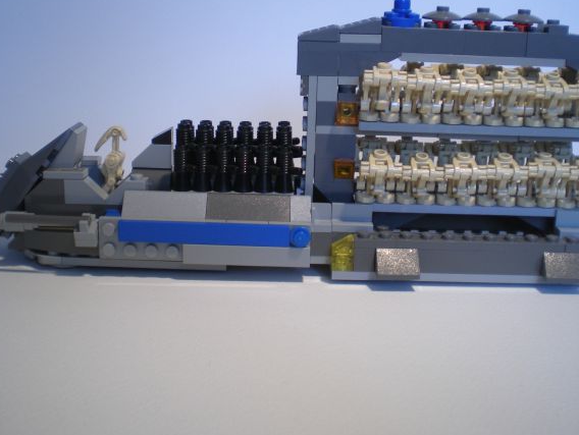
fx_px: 804
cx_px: 293
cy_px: 179
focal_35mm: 48
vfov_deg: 30.2
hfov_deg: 39.6
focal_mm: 6.3
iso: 64
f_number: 3.1
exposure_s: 1/57.3
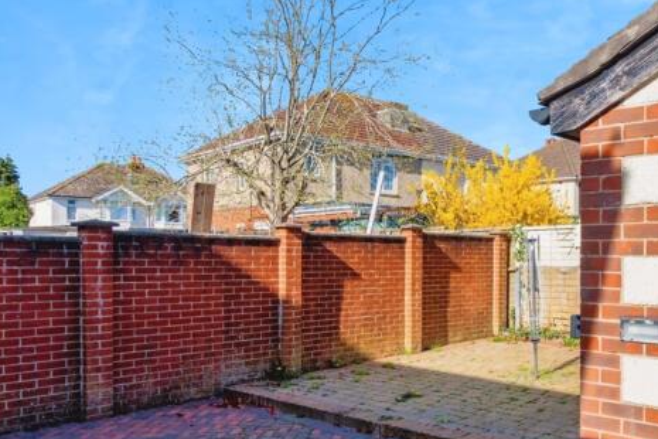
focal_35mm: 33
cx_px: 518
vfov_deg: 39.7
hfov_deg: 53.7
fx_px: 603
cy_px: 277
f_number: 7.1
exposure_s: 1/1000
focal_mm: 10
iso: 200
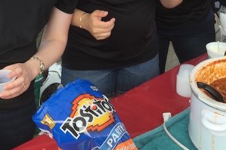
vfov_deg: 19.4
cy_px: -43
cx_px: 121
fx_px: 408
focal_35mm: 65
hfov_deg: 30.9
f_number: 2.2
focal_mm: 4.15
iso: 32
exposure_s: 1/373
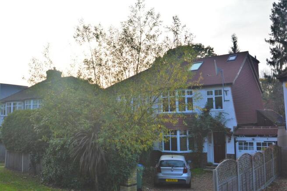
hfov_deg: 53.1
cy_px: 96
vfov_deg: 36.9
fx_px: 287
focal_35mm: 36
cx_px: 144
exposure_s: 1/200
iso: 400
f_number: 10
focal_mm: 24
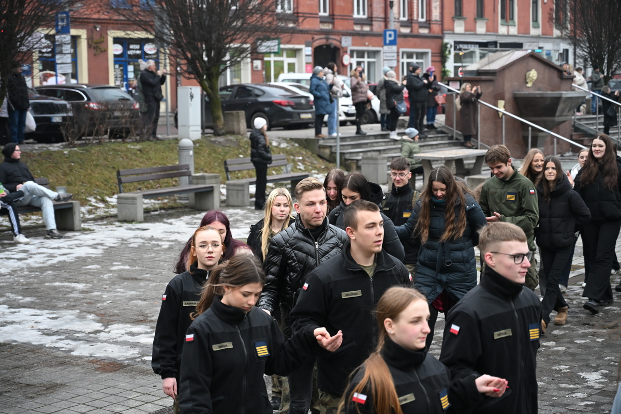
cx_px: 310
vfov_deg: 19.5
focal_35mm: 70
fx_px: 1207
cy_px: 207
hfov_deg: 28.8
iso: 2000
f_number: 4
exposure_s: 1/800
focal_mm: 70
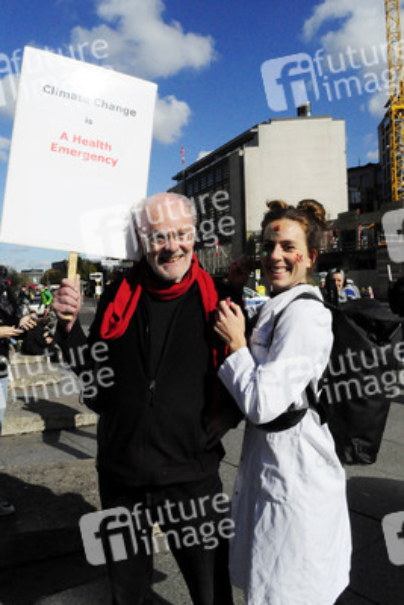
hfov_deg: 48.0
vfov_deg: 67.4
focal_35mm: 27
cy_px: 302
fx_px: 454
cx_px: 202
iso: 3200
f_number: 22
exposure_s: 1/2500
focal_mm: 18
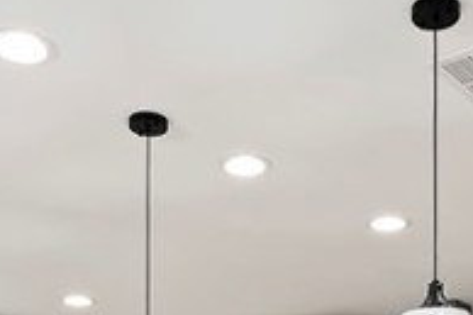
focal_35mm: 74
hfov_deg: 27.2
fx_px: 971
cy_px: 563
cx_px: 305
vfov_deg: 15.8
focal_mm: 14
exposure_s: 1/13
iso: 500
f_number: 10
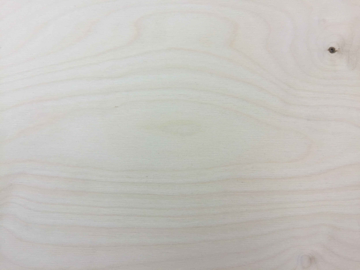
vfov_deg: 48.2
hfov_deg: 61.7
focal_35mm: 29
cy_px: 135
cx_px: 180
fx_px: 302
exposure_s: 1/100
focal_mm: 4.15
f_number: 2.2
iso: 32
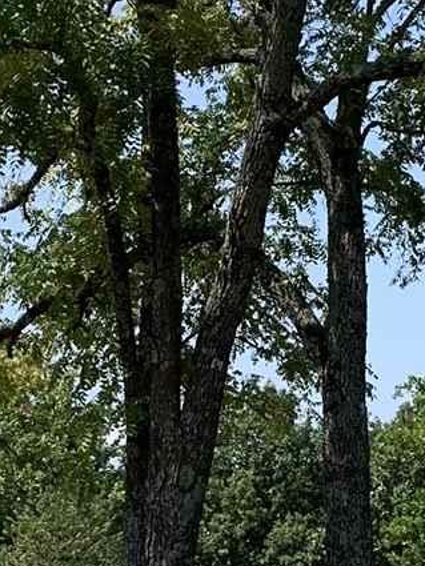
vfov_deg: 13.8
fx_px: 2307
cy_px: 531
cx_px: 265
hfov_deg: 10.5
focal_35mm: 141
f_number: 1.8
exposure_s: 1/1282
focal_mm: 4.25
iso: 25
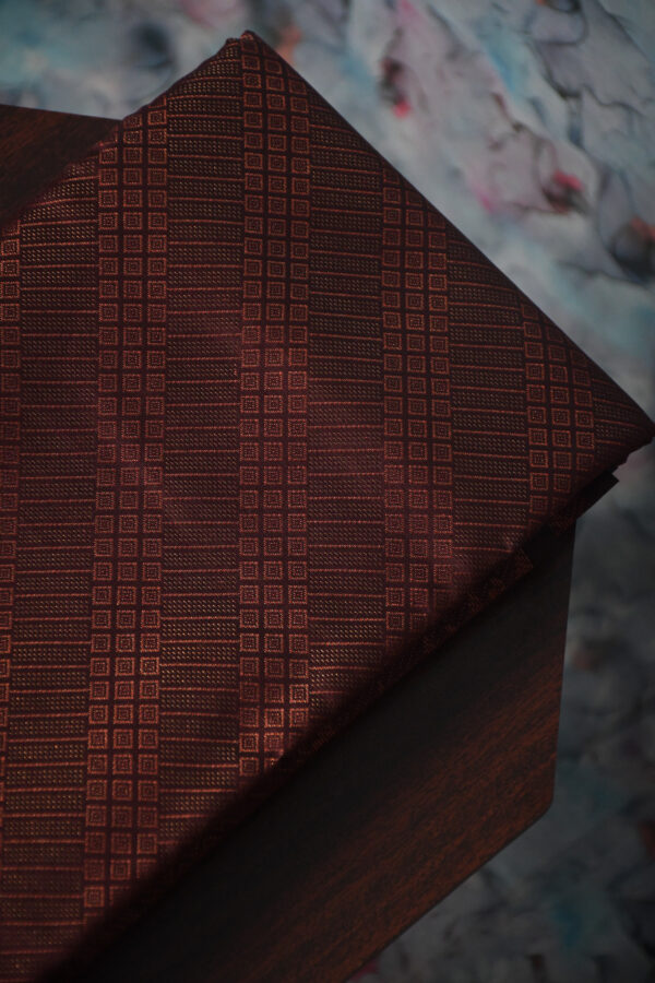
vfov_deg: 17.1
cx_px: 328
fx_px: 3275
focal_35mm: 120
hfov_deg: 11.4
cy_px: 492
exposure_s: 1/160
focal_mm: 80
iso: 2000
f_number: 5.3
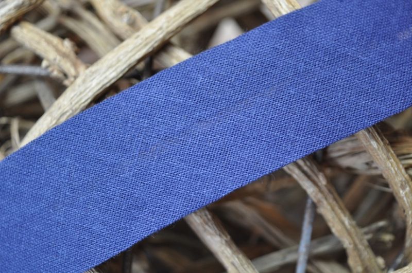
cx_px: 206
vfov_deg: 19.7
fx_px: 789
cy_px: 136
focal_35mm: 69
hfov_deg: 29.3
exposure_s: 1/60
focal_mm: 46
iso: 720
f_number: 5
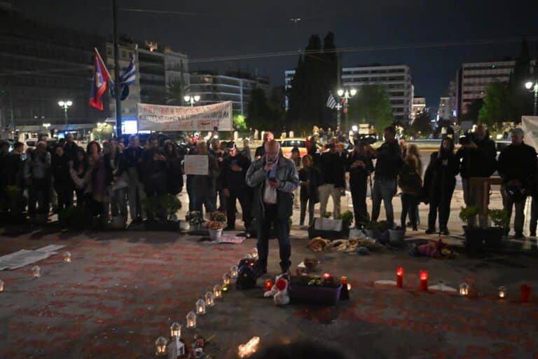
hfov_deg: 58.0
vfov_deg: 40.5
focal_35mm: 32
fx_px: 486
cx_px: 269
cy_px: 180
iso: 8000
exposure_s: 1/125
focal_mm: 32.5
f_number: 4
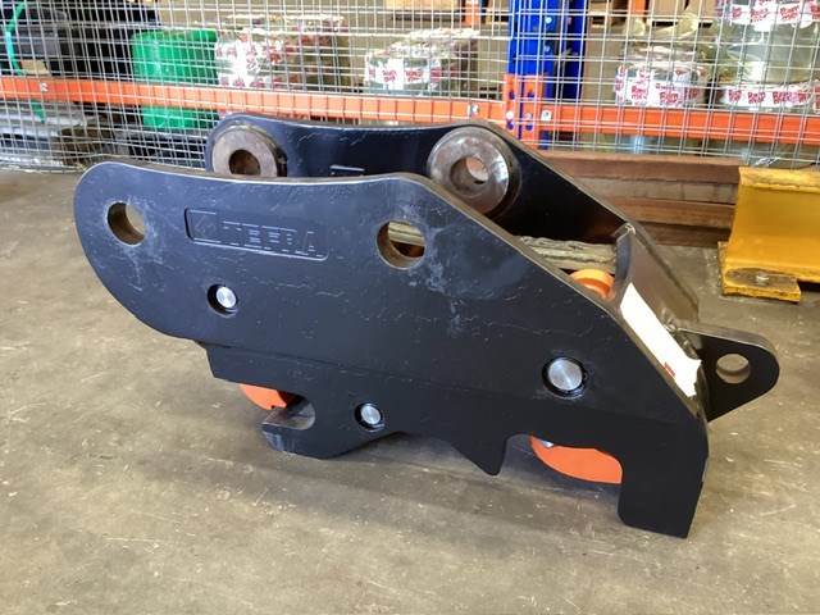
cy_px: 308
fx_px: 734
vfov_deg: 45.4
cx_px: 410
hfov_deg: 58.4
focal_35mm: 31
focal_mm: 3.3
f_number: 2.4
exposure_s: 1/33
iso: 250
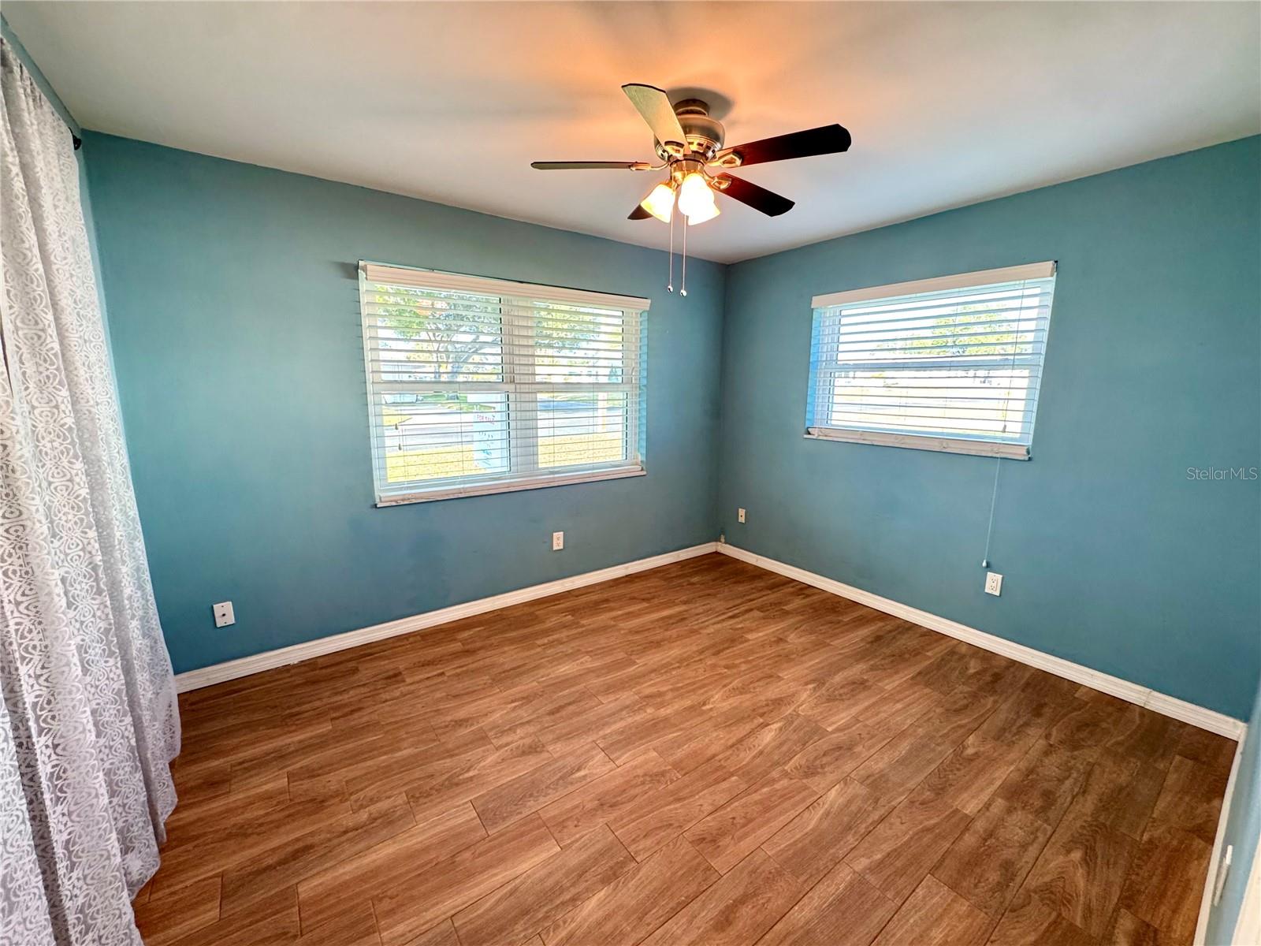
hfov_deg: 102.1
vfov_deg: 85.7
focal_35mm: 14
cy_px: 473
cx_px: 630
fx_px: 510
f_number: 2.2
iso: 250
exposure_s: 1/60
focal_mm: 2.22
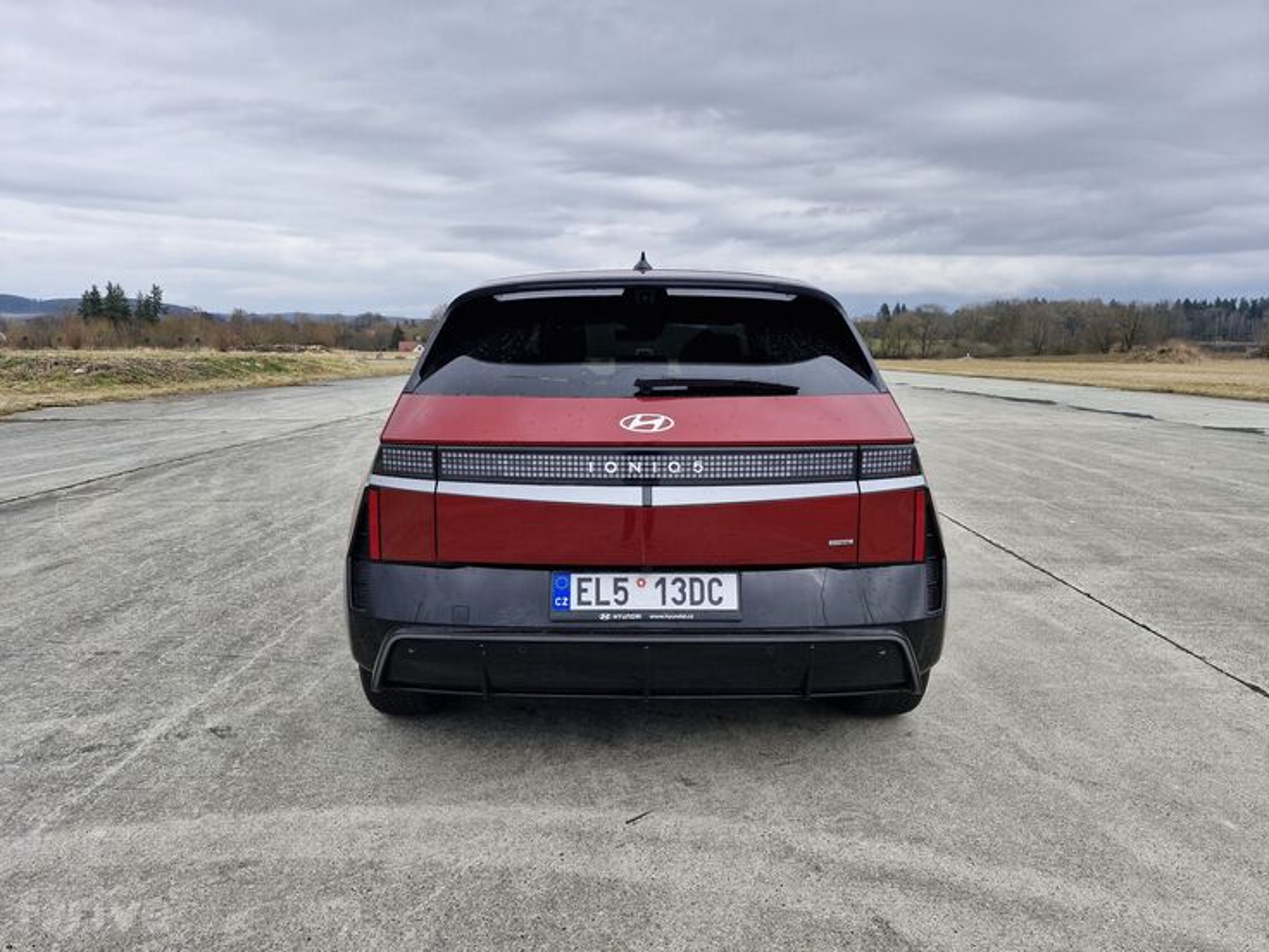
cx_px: 634
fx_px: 843
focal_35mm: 23
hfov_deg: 73.9
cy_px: 476
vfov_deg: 58.9
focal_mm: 5.54
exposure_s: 1/423
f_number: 1.8
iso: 50
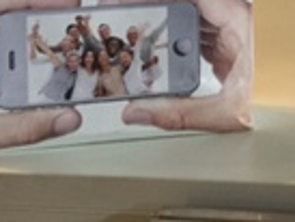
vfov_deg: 10.6
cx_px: 439
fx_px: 1151
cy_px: -123
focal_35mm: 135
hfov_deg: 13.7
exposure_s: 1/15
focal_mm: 4.15
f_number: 2.2
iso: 80
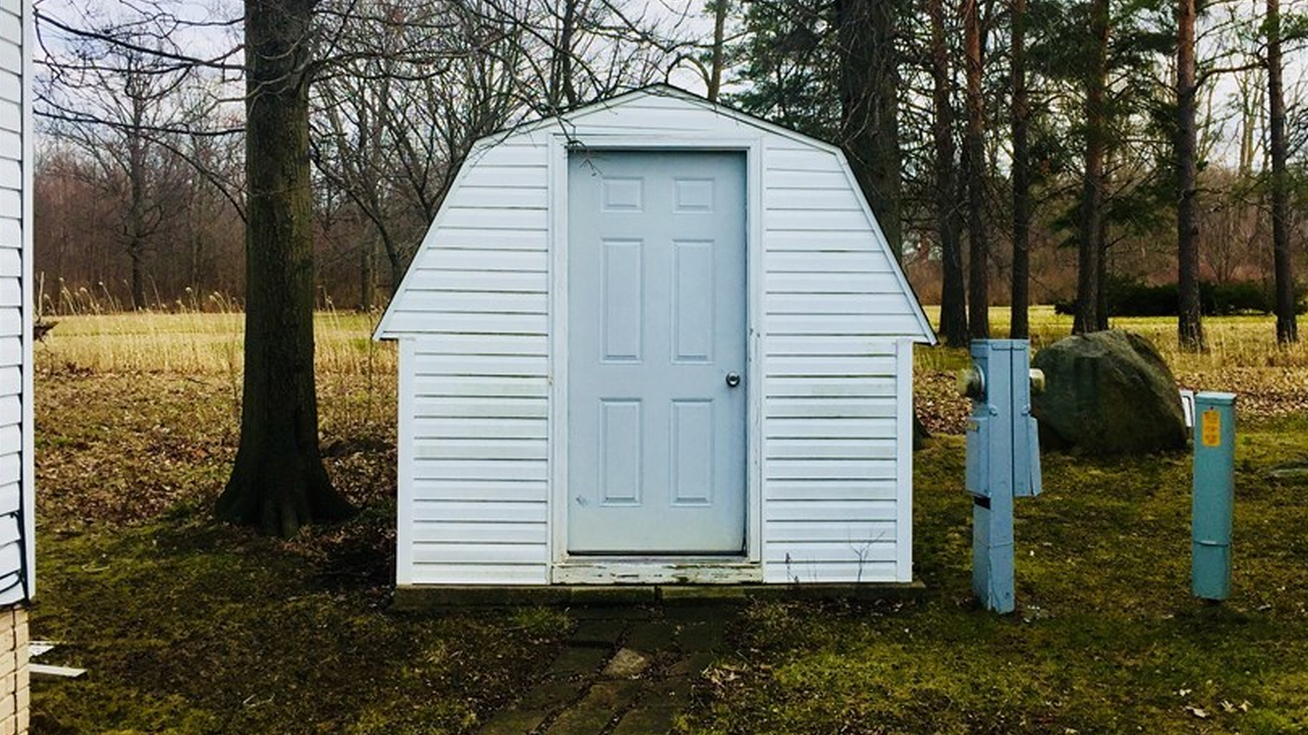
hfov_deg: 50.4
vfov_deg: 29.7
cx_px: 708
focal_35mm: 40
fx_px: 1387
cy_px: 330
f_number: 2.2
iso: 32
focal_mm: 4.15
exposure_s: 1/1068
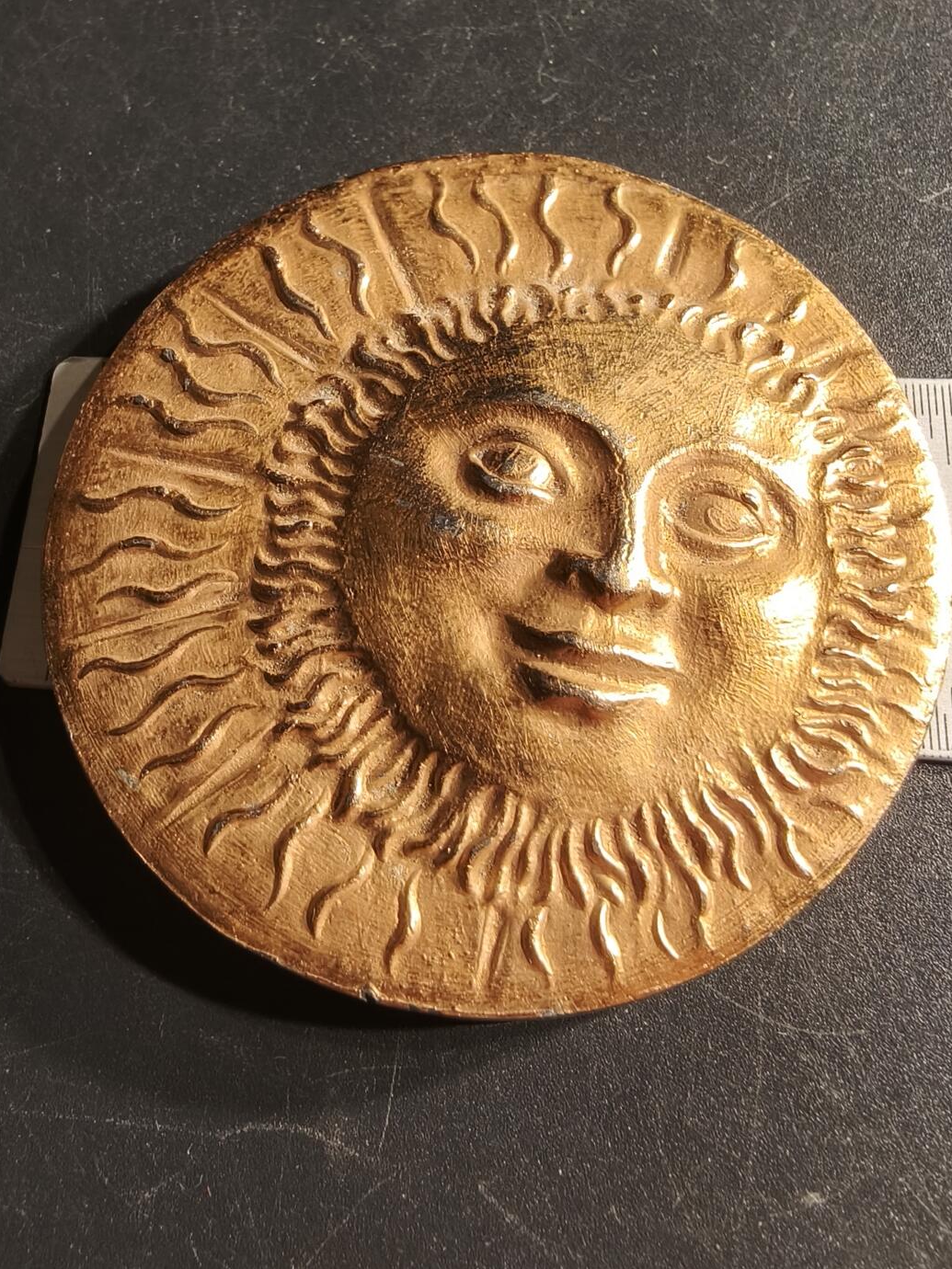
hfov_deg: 46.4
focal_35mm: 30
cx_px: 595
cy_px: 737
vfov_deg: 59.6
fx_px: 1100
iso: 200
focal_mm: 2.32
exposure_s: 1/100
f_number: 2
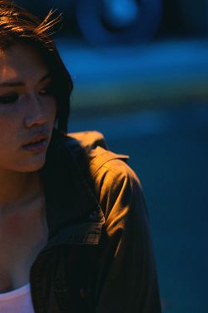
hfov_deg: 6.1
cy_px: 198
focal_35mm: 224
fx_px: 1945
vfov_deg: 9.2
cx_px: -2
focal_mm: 85
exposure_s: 1/250
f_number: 1.8
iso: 1250
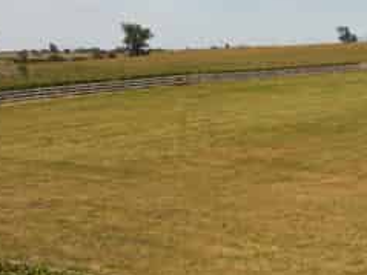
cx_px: 384
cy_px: 194
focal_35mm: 66
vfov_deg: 22.1
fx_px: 699
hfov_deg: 27.4
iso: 100
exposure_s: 1/1000
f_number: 2.8
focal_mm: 4.5
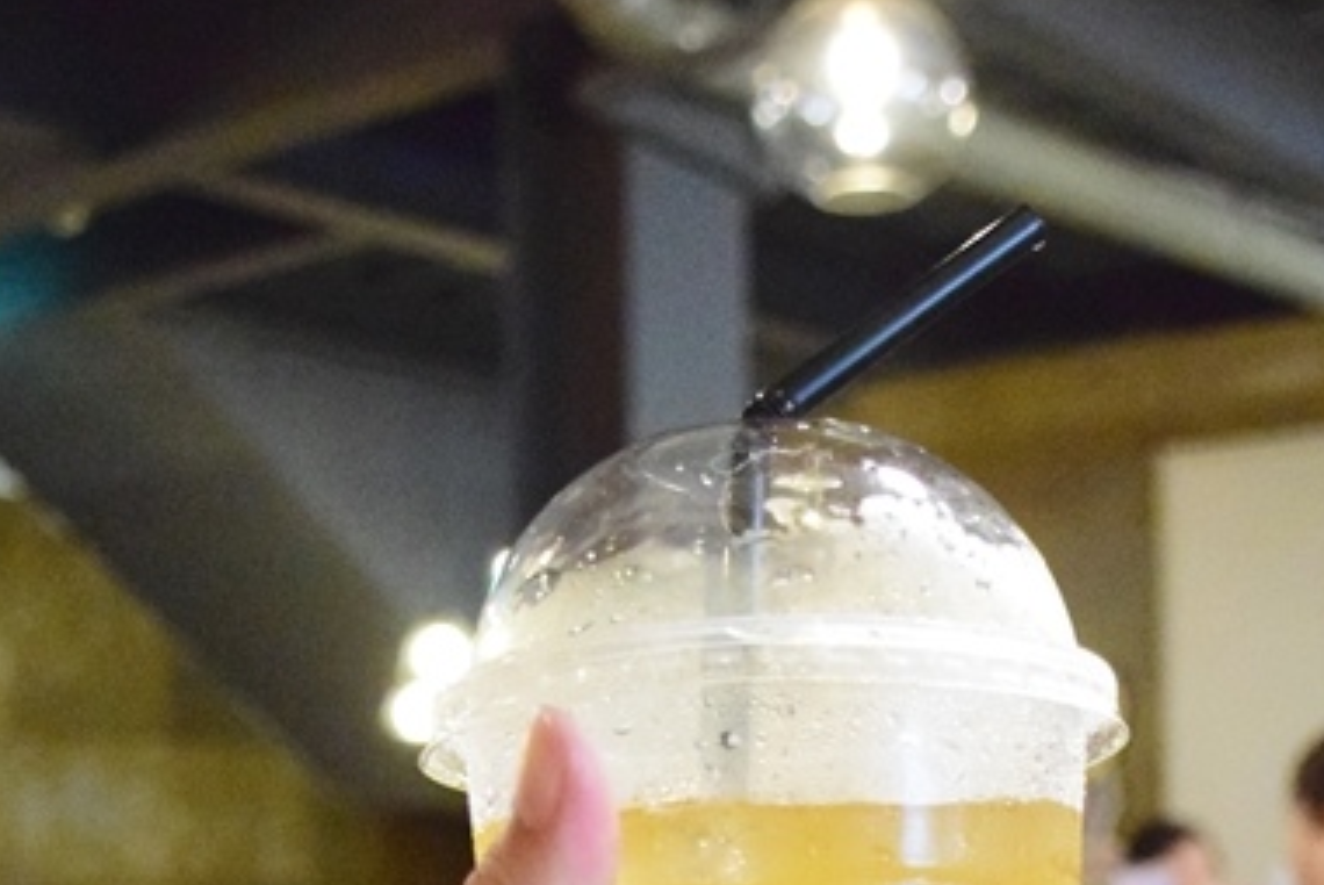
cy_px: 1117
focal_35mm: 71
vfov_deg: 18.1
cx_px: 1042
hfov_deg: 27.9
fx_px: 2613
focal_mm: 18
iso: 10000
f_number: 4
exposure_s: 1/100
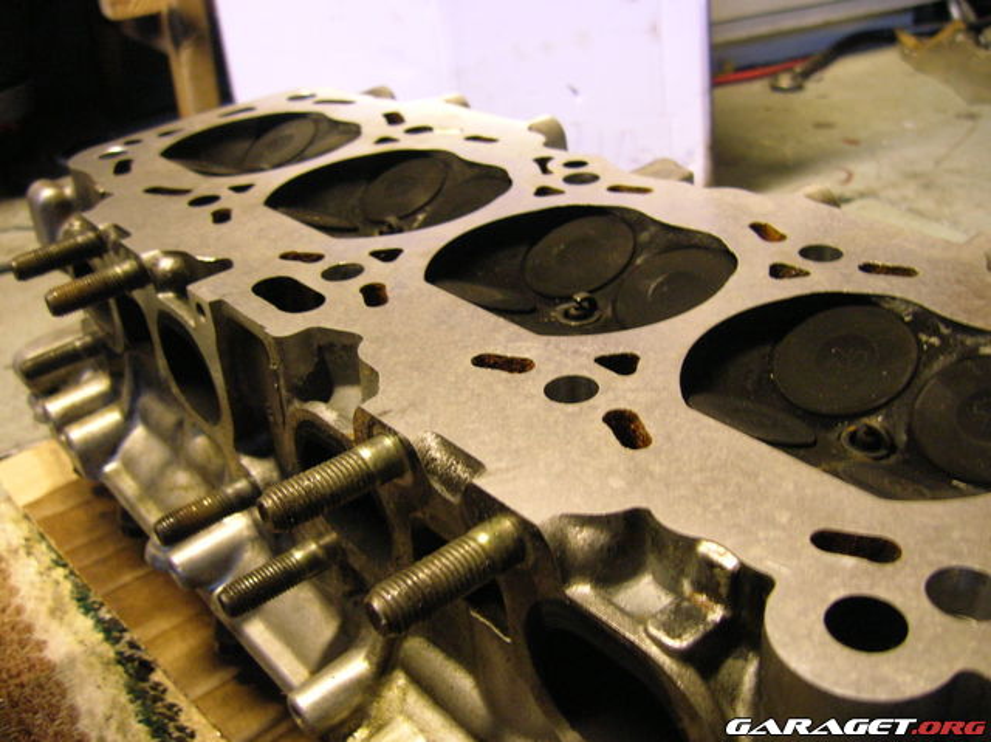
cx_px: 496
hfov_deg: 54.0
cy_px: 371
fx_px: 973
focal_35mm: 34
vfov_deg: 41.7
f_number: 2.9
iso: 160
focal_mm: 5.7
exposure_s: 1/4.7
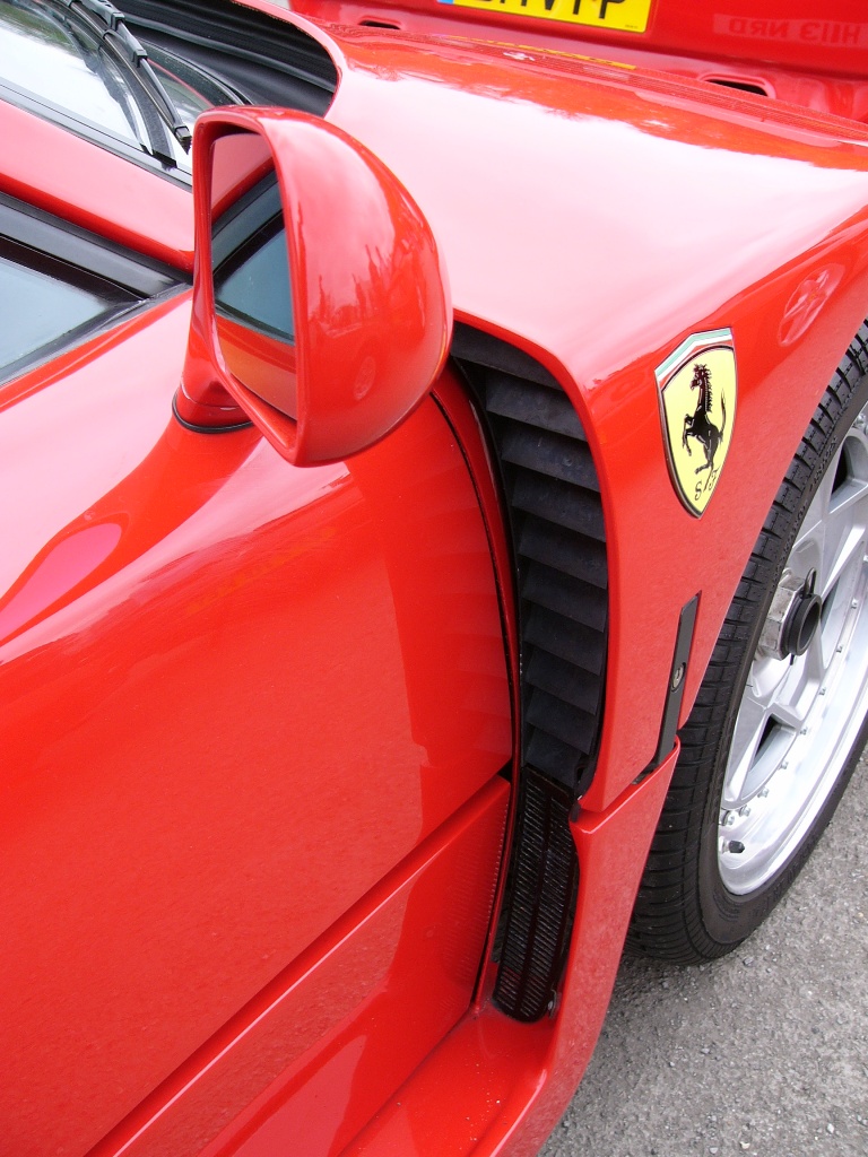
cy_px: 578
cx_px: 434
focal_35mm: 41
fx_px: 1371
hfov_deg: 35.1
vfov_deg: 45.8
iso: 50
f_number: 3.3
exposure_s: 1/125
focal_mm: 6.8
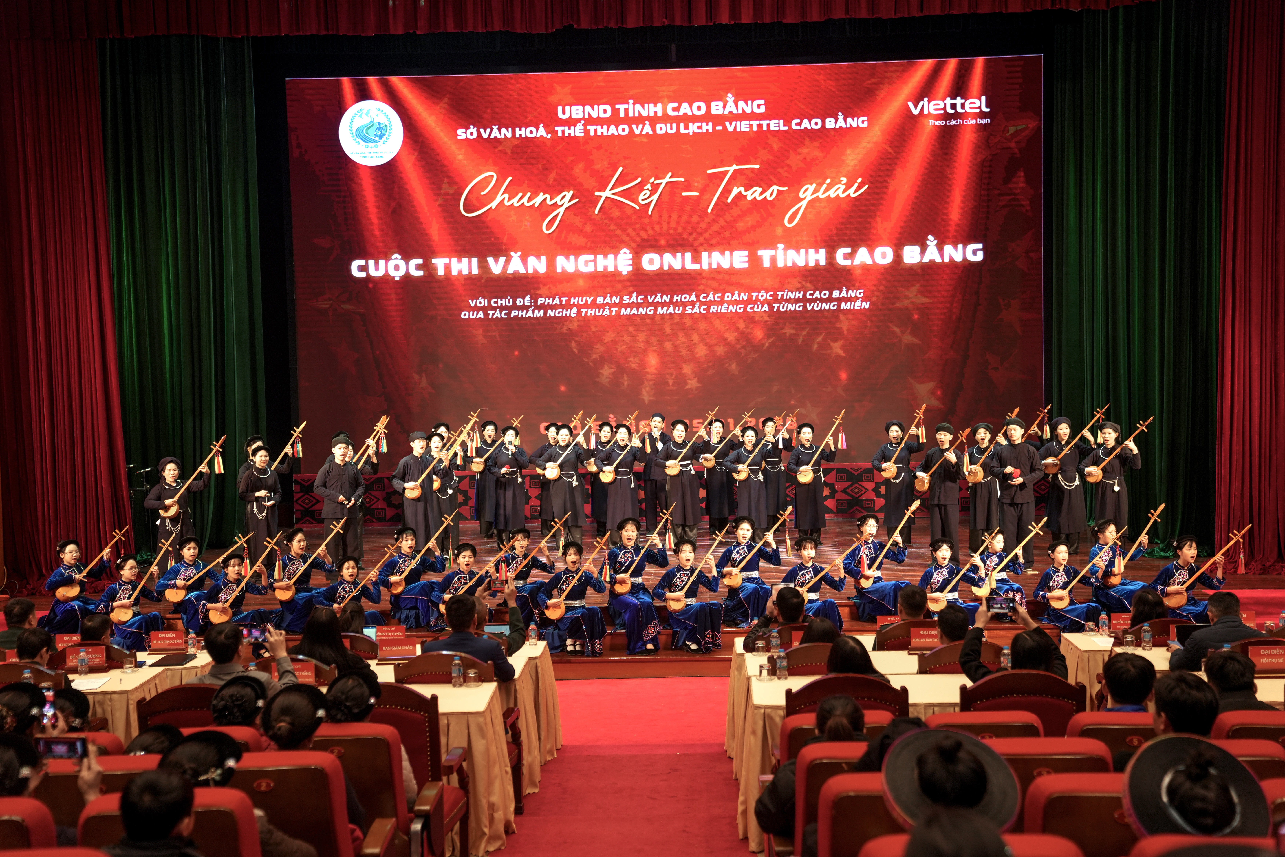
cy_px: 428
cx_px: 642
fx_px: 1570
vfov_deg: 30.5
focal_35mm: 44
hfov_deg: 44.5
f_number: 2.8
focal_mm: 44
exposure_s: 1/200
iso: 800
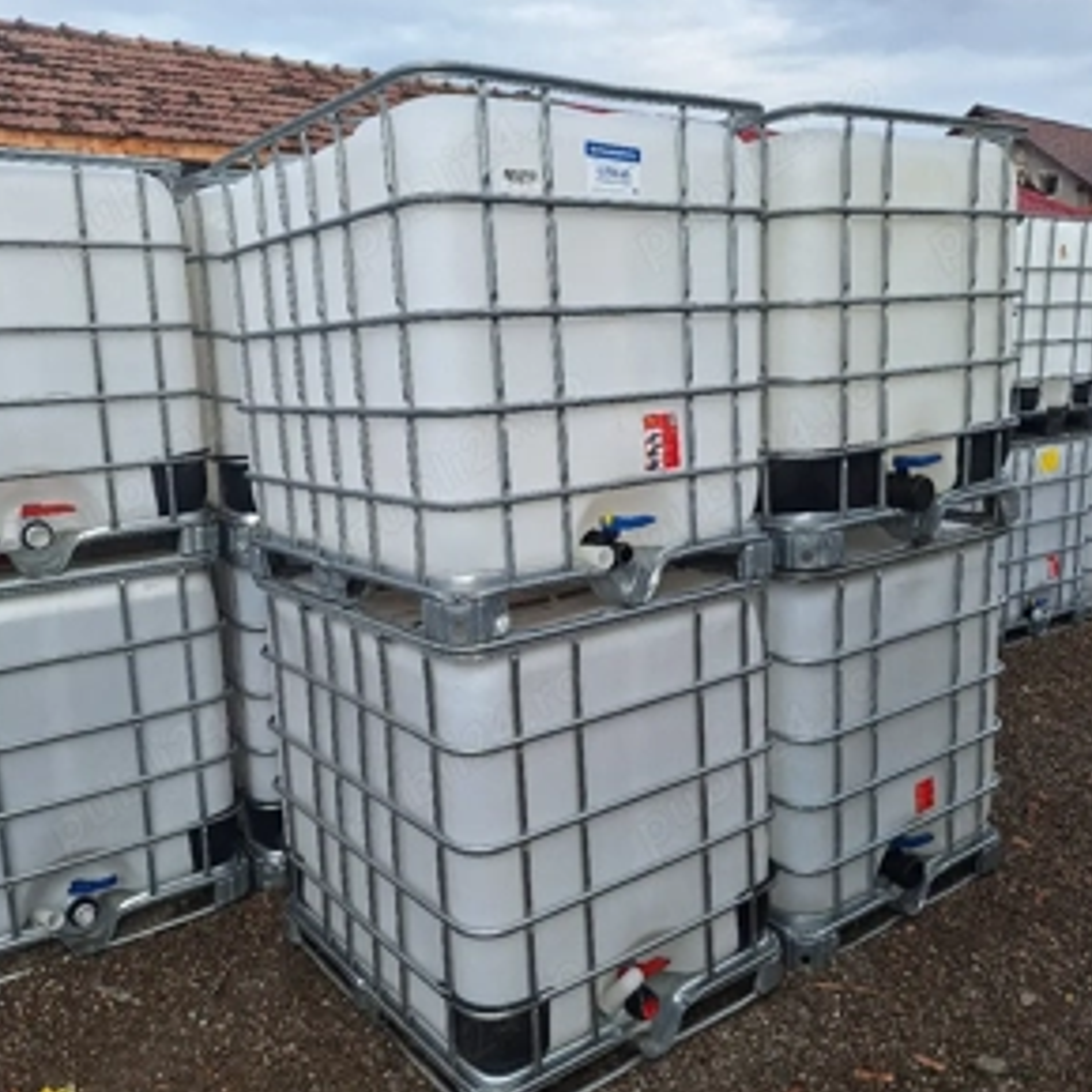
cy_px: 508
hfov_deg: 57.3
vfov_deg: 57.2
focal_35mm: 28
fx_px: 999
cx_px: 538
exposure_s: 1/769
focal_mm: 5.54
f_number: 1.8
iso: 40
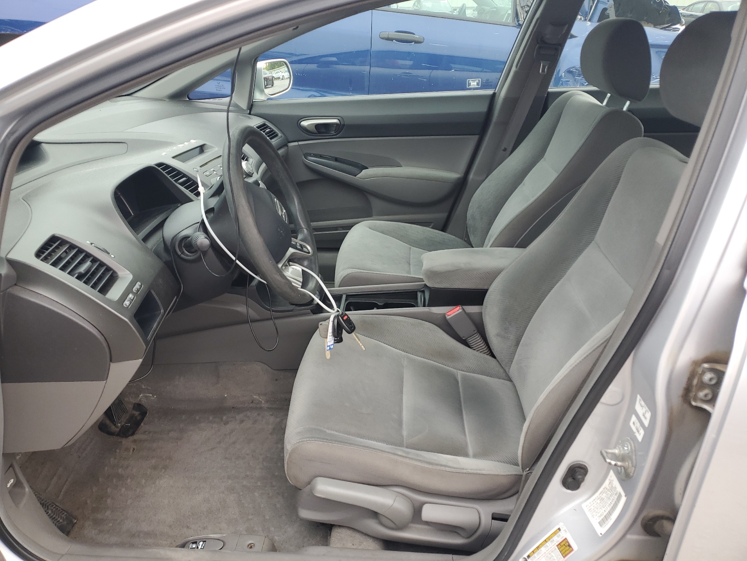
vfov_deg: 53.1
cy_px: 280
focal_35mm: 26
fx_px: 561
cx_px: 374
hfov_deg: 67.3
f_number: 1.5
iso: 50
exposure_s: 1/125
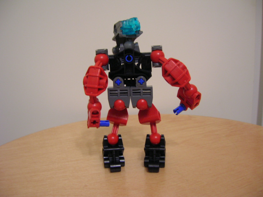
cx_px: 132
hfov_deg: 54.0
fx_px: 258
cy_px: 98
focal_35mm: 34
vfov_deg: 41.8
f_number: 2.9
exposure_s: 1/4.3
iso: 91
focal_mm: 5.7
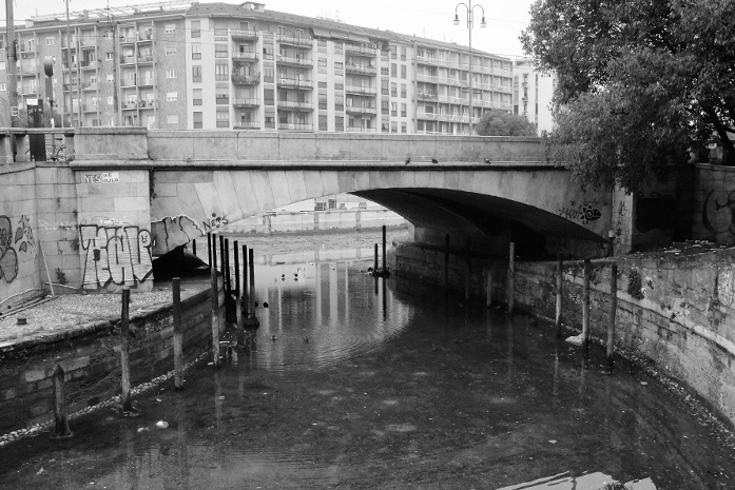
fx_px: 633
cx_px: 347
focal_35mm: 31
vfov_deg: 42.3
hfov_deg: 60.2
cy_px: 277
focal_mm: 18
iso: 6400
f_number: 16
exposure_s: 1/400
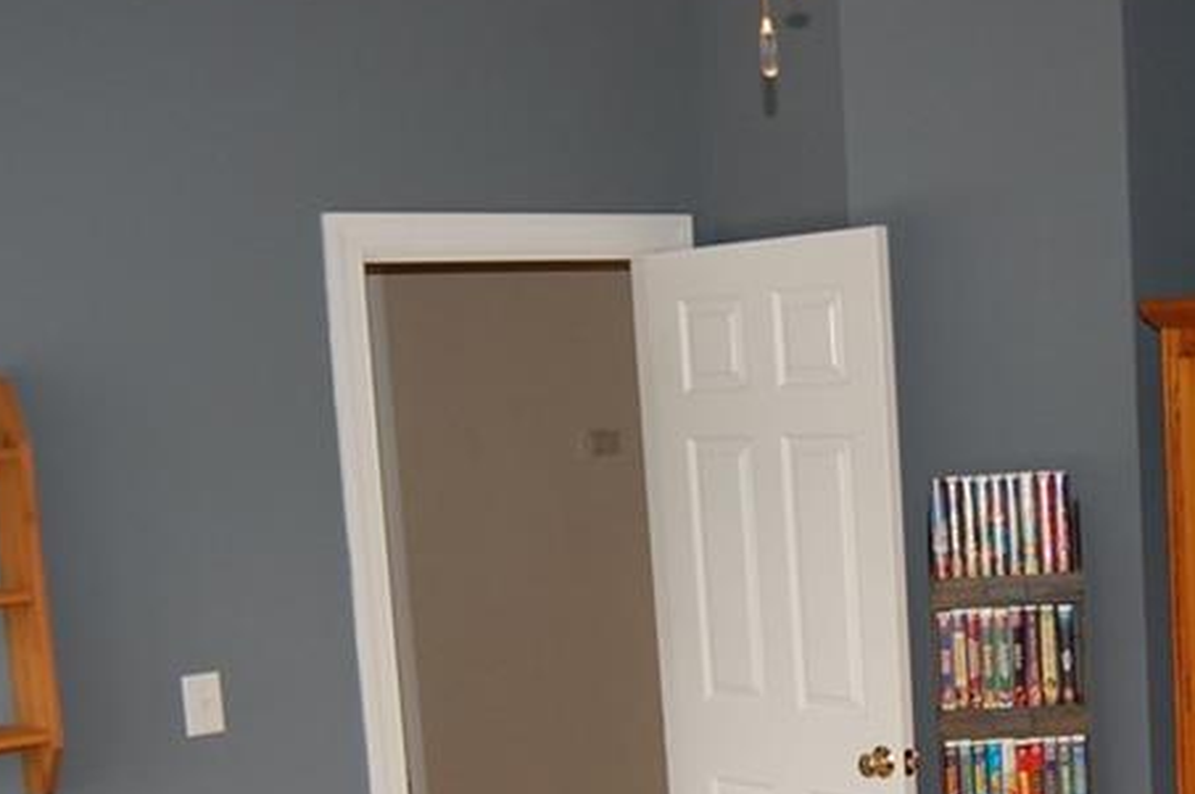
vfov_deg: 21.8
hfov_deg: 32.3
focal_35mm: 61
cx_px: 886
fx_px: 2023
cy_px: 691
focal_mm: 18
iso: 400
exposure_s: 1/60
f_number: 3.5
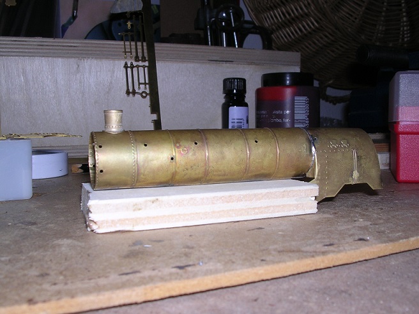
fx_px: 460
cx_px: 210
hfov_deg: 49.0
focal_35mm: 38
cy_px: 157
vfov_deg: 37.7
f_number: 5.6
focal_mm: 5.8
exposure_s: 1/60.1
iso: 100
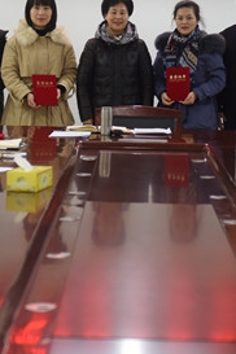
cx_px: 140
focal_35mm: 128
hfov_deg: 10.7
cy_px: 86
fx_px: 1259
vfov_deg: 15.9
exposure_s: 1/100
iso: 1000
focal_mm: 50
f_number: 2.8
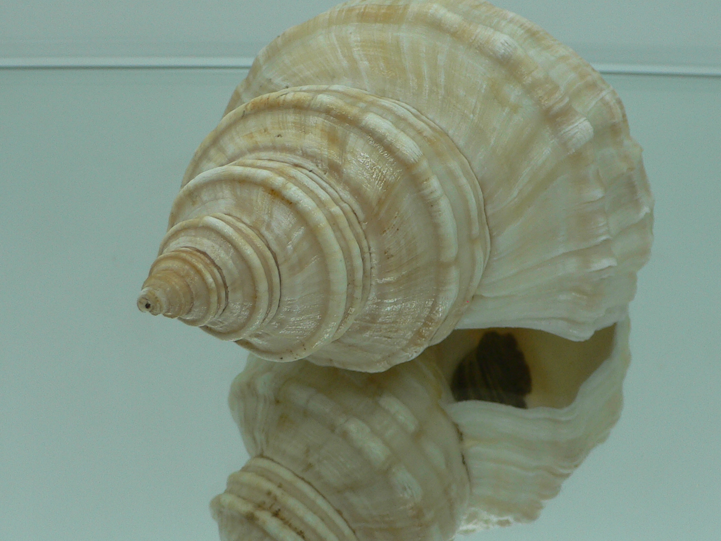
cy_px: 230
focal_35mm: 47
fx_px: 979
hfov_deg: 40.3
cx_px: 414
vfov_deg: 30.8
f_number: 2.8
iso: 80
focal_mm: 4.6
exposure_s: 1/60
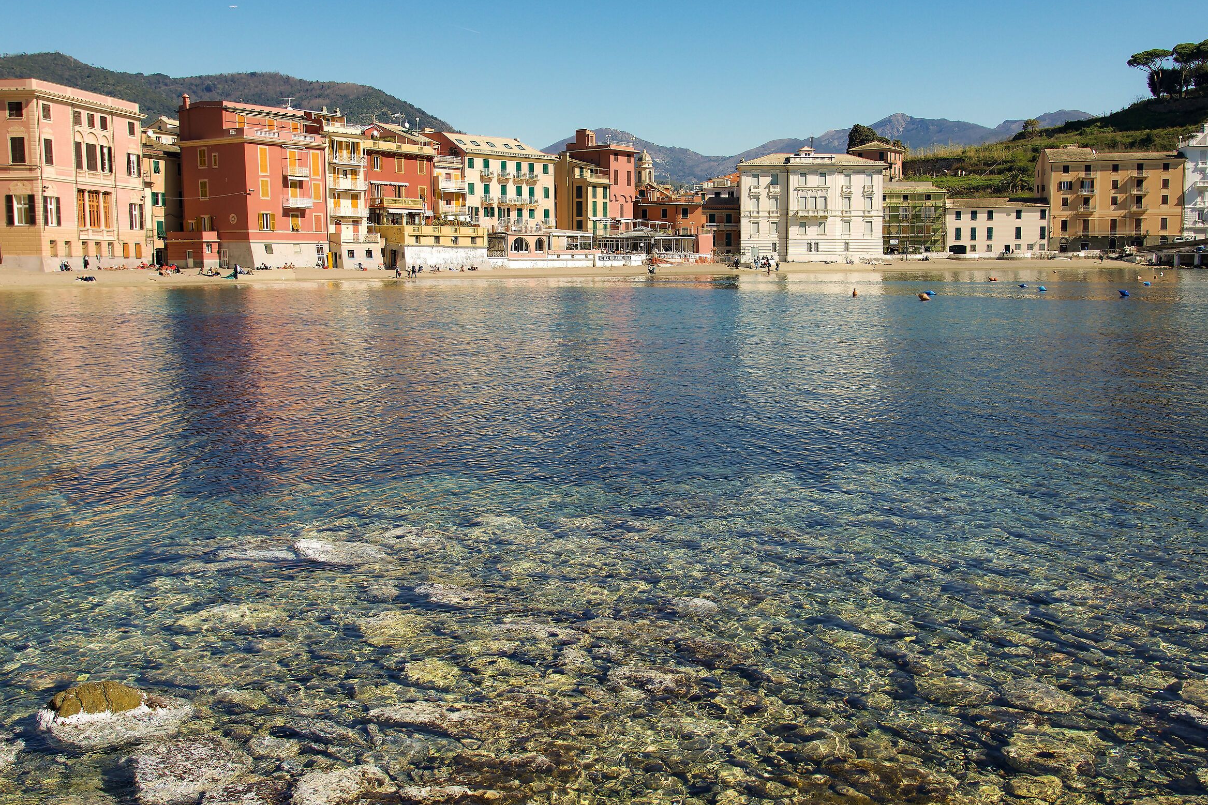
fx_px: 1242
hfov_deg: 51.9
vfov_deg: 35.9
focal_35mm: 37
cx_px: 617
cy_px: 412
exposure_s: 1/500
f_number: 5.6
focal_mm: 24
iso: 100
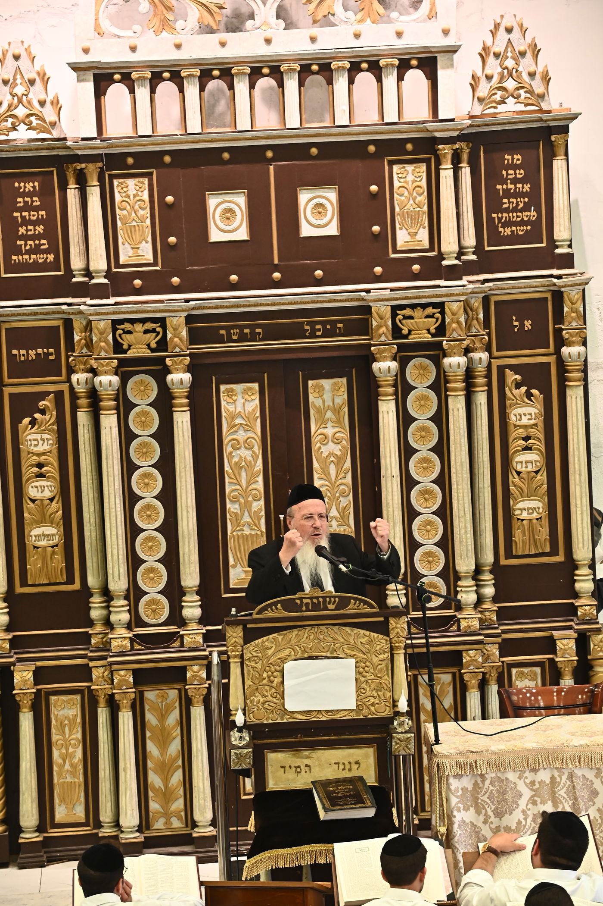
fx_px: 4147
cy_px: 453
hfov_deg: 8.3
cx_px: 302
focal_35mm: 165
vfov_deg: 12.5
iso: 2500
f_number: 6.3
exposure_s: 1/160
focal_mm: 165
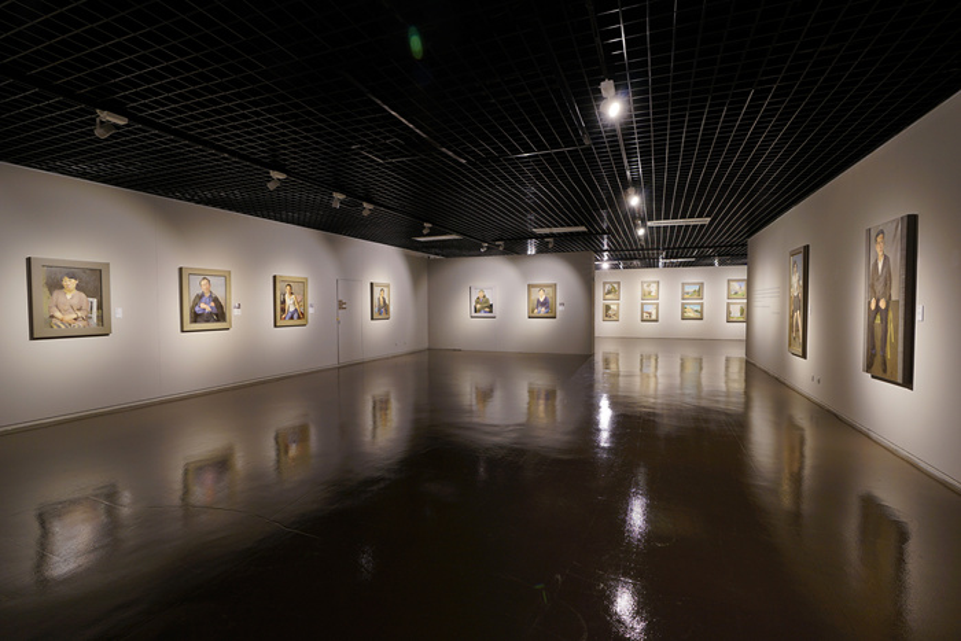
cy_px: 320
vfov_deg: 73.8
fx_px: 427
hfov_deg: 96.7
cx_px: 480
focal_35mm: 16
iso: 100
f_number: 8
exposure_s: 1
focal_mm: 16
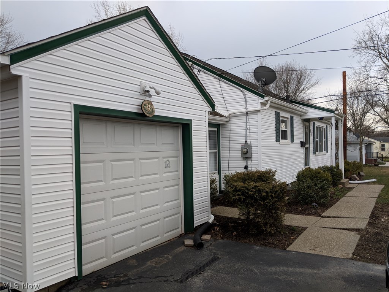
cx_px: 194
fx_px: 303
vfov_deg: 51.4
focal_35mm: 27
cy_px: 146
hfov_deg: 65.3
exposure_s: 1/1170
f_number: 1.8
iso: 55
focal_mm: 4.44
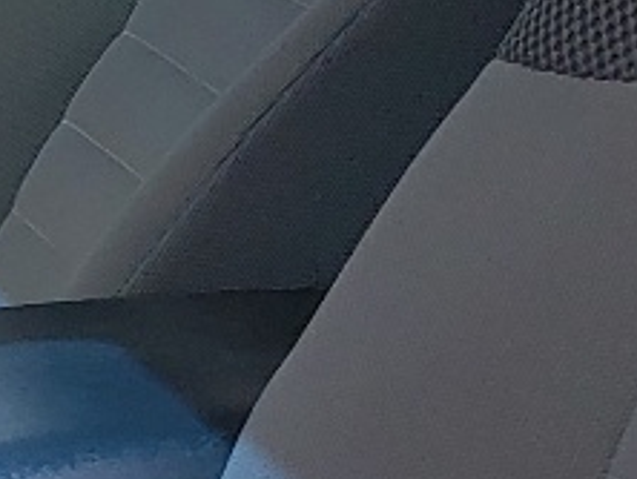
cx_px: -634
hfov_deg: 9.8
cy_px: 384
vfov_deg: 7.9
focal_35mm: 187
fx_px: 3445
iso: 50
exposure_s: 1/1111
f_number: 1.5
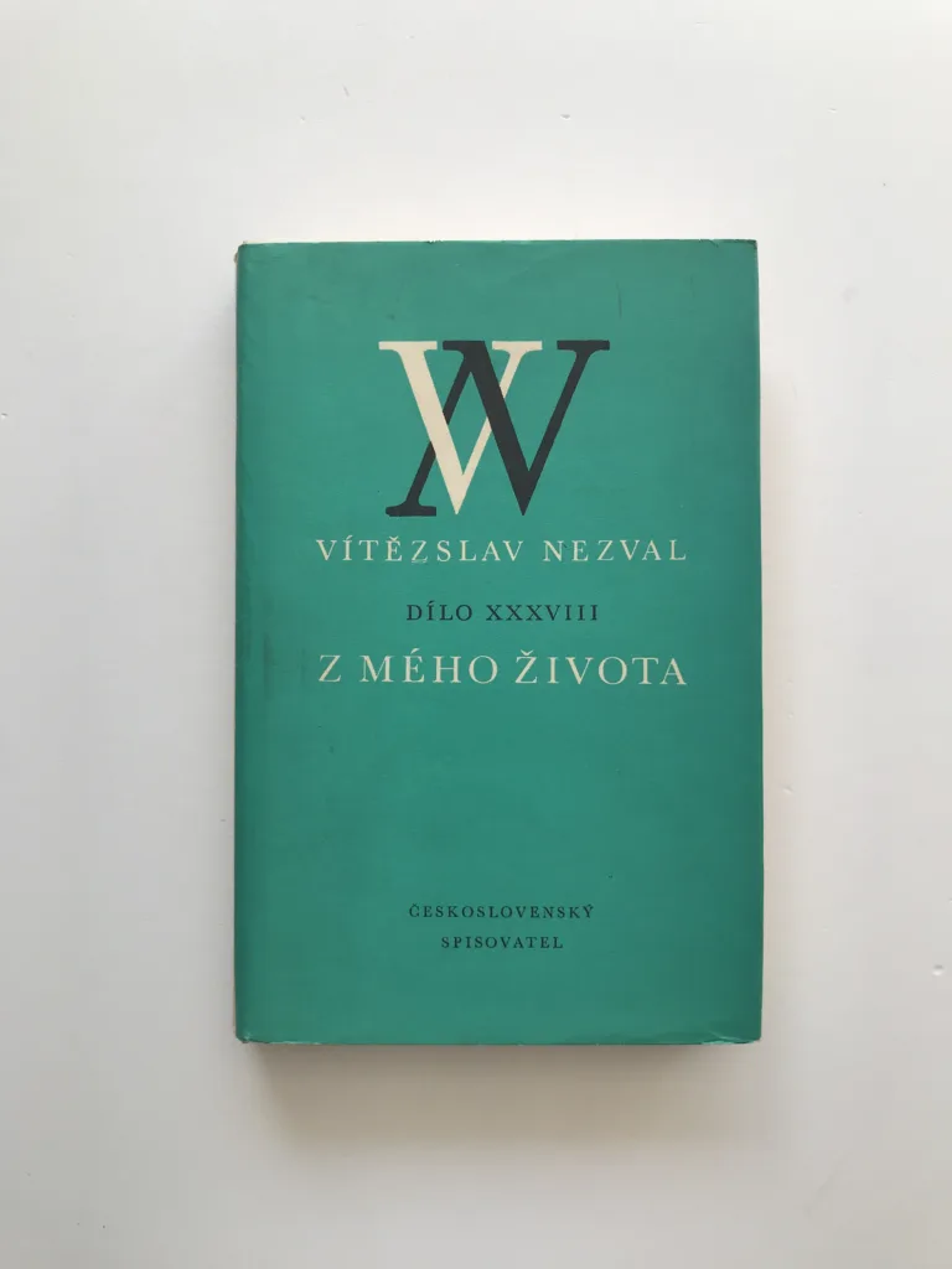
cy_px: 634
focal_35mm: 28
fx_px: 1027
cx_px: 476
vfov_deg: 63.4
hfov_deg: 49.7
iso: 20
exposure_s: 1/244
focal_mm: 3.99
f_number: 1.8
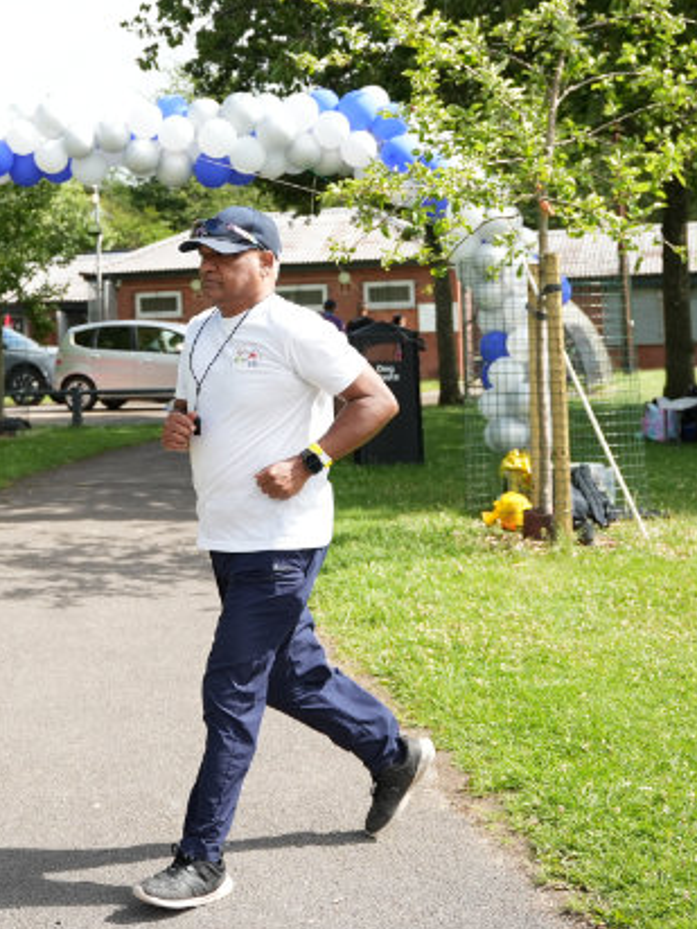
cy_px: 222
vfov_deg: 29.7
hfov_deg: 22.7
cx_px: 192
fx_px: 1722
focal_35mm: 64
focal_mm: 26.9
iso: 400
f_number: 2.8
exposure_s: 1/3200
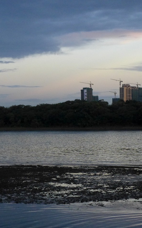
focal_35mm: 86
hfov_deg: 15.1
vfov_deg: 24.1
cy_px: 125
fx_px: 532
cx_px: 105
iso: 320
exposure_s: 1/100
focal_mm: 9.8
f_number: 4
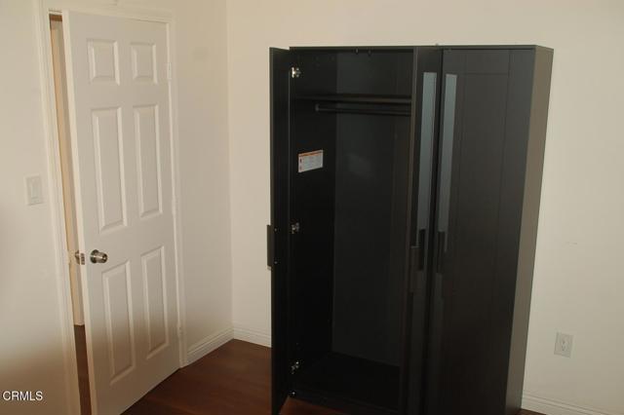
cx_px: 312
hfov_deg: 51.3
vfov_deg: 35.5
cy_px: 208
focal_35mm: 38
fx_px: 650
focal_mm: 25
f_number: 4
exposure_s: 1/60
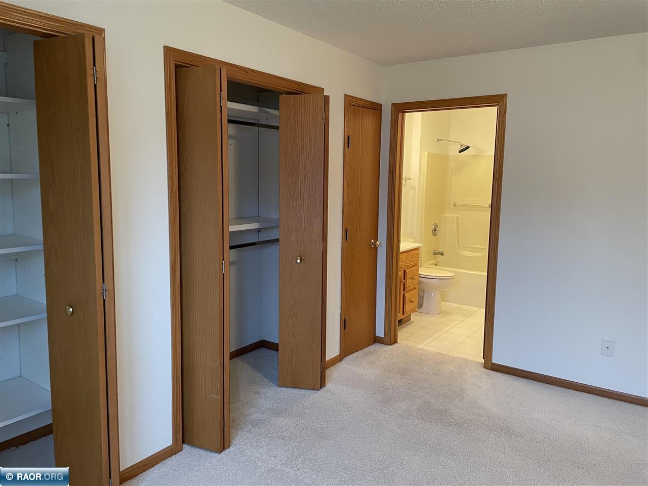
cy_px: 243
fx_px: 487
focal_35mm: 26
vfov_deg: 53.1
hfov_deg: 67.3
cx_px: 324
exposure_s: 1/60
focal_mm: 4.2
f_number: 1.6
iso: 250
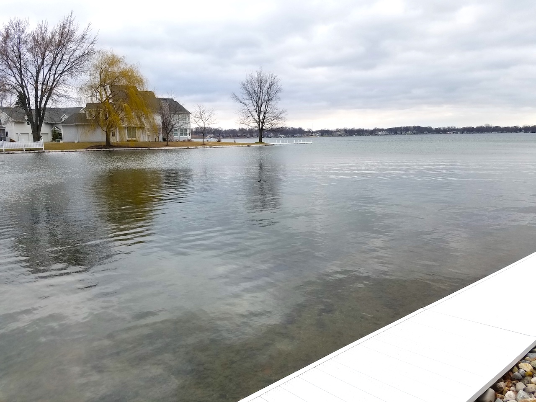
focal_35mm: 26
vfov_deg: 53.1
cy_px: 201
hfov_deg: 67.3
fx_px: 403
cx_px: 268
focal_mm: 4.2
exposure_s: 1/1316
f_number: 1.7
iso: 50
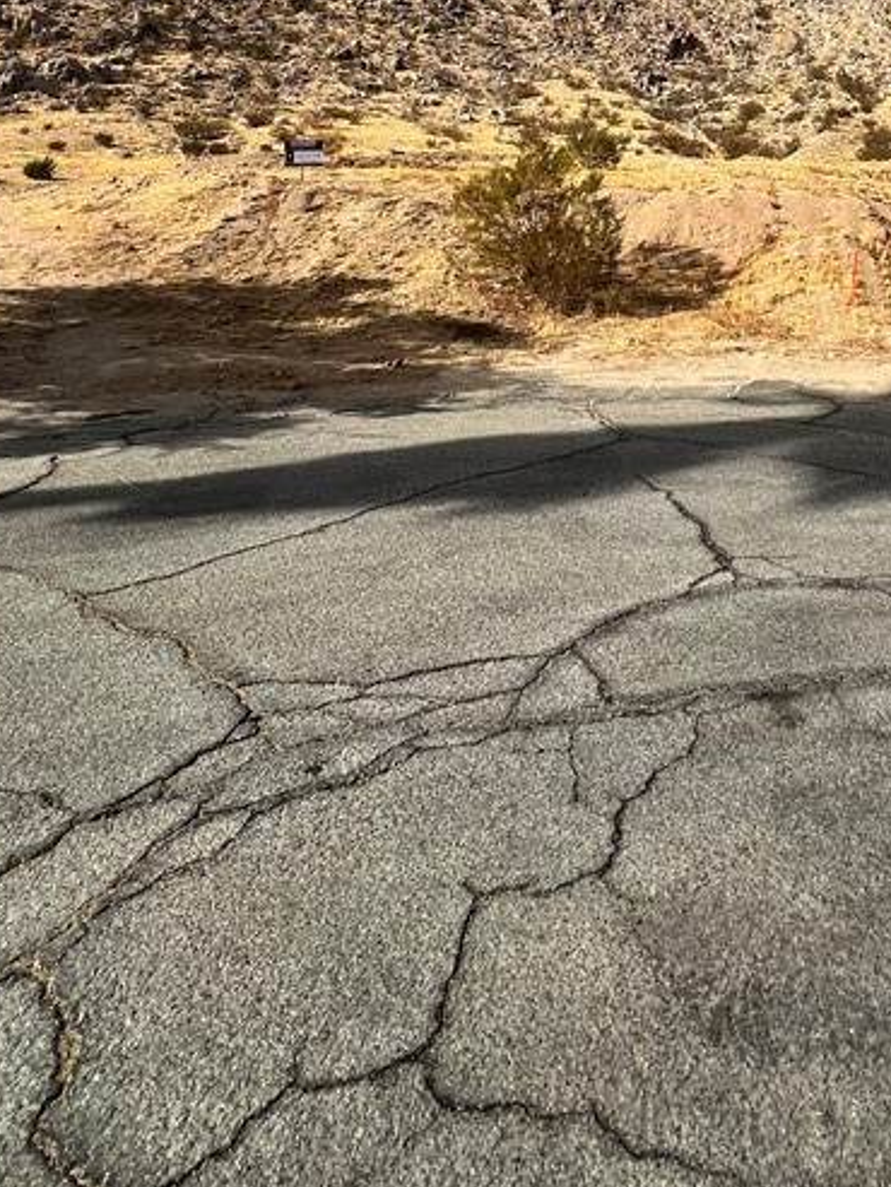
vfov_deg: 54.7
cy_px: 70
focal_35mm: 27
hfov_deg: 48.8
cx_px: 698
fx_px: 926
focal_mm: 1.57
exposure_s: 1/2481
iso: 32
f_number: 1.8
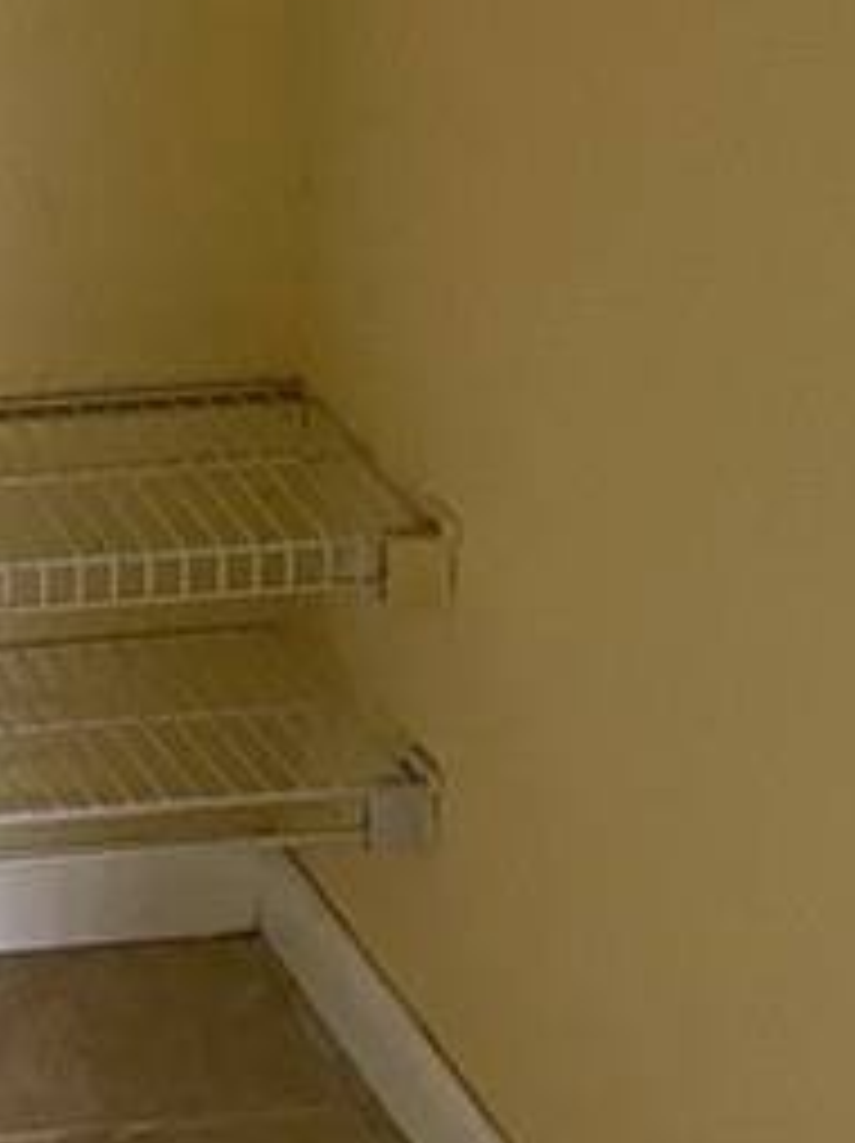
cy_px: 32
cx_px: -428
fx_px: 4058
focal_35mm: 123
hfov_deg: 11.5
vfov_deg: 15.8
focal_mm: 5.1
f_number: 1.6
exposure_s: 1/60
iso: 200
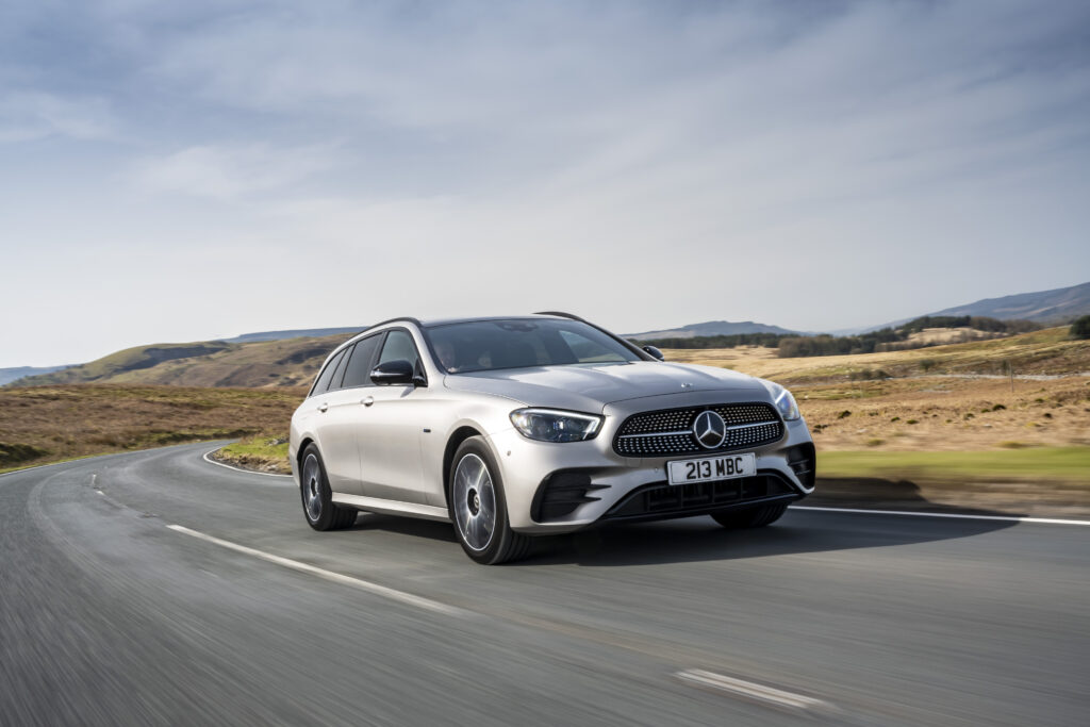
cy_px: 364
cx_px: 545
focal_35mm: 36
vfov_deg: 36.9
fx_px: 1090
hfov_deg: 53.1
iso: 200
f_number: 22
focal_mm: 36
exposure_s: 1/25
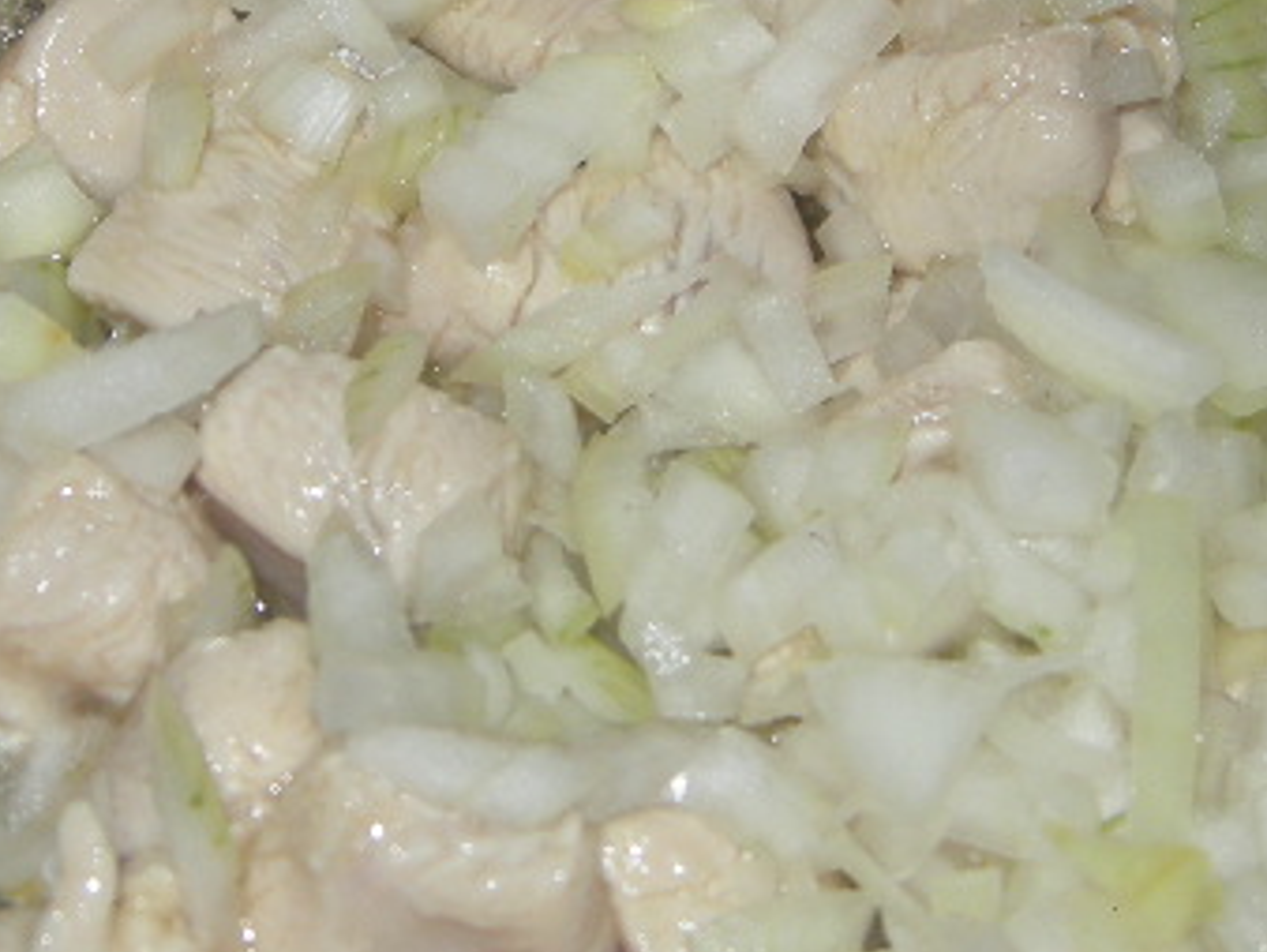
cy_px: -7
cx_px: 682
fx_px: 3883
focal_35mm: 106
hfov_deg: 18.5
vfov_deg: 13.8
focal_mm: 7.5
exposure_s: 1/60
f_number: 2.7
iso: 64
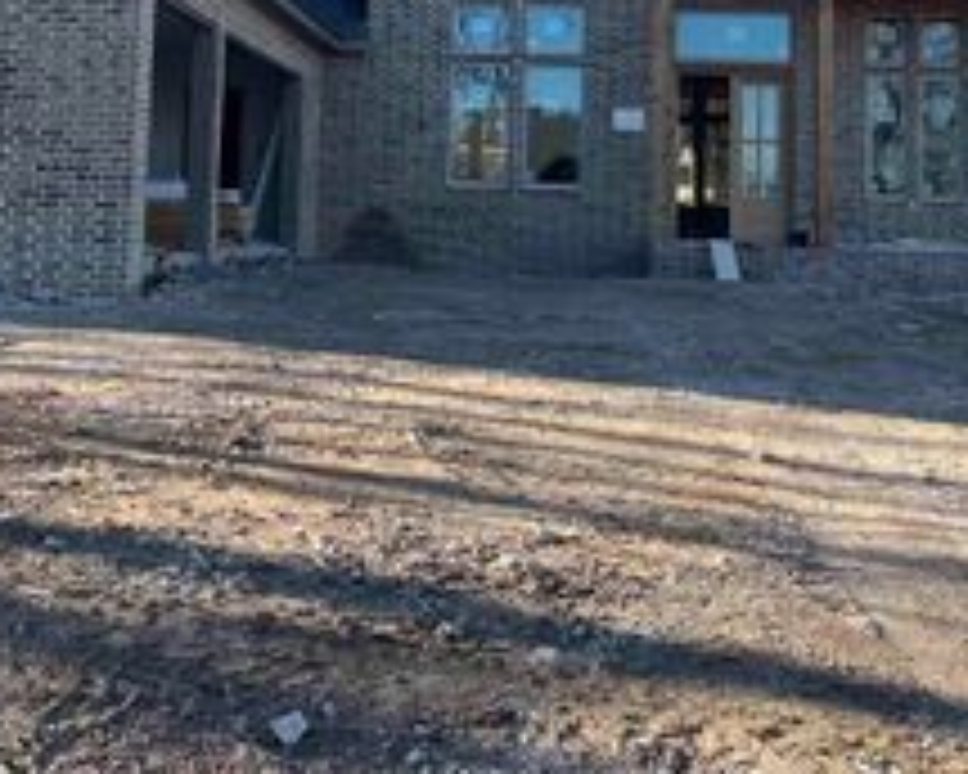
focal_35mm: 59
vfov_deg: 24.9
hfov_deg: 31.9
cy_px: 43
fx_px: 1690
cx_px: 455
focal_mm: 5.1
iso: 50
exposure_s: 1/1372
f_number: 1.6
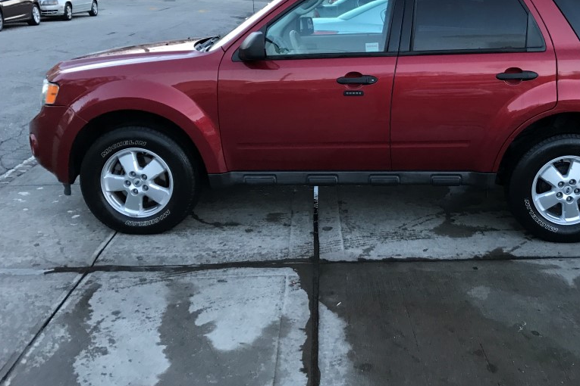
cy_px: 119
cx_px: 381
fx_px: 628
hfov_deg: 48.8
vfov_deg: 33.8
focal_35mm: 39
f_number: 1.8
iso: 40
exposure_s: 1/24
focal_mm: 3.99
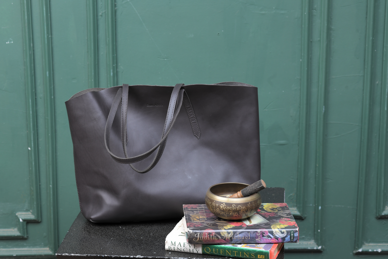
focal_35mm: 85
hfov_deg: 23.9
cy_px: 130
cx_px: 194
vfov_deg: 16.1
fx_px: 916
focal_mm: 85
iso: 400
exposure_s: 1/200
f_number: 9
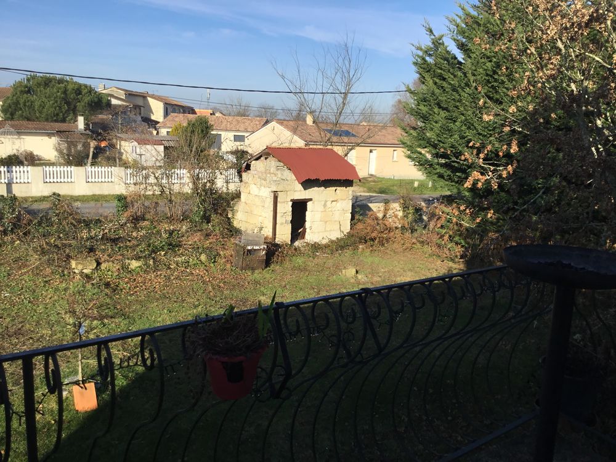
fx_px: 552
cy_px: 231
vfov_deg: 45.4
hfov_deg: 58.4
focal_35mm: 31
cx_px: 308
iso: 25
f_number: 2.4
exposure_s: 1/1381
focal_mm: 3.3
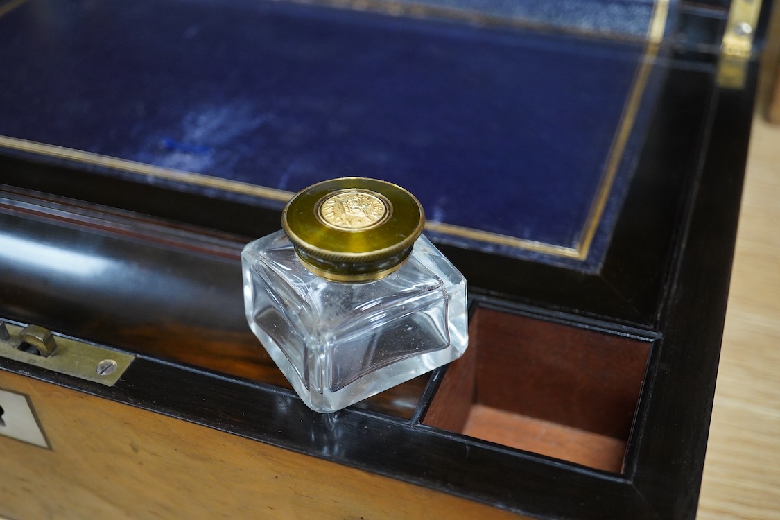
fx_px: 975
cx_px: 390
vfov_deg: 29.9
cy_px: 260
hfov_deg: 43.6
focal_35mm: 45
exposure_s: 1/160
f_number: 5
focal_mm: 30
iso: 2500
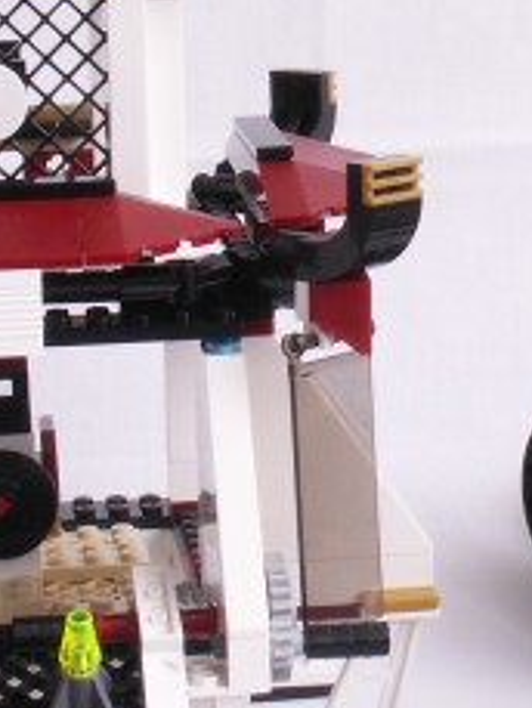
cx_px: 520
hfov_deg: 11.4
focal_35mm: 129
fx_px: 2641
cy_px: 201
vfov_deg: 15.2
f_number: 8
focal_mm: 6.21
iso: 50
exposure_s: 1
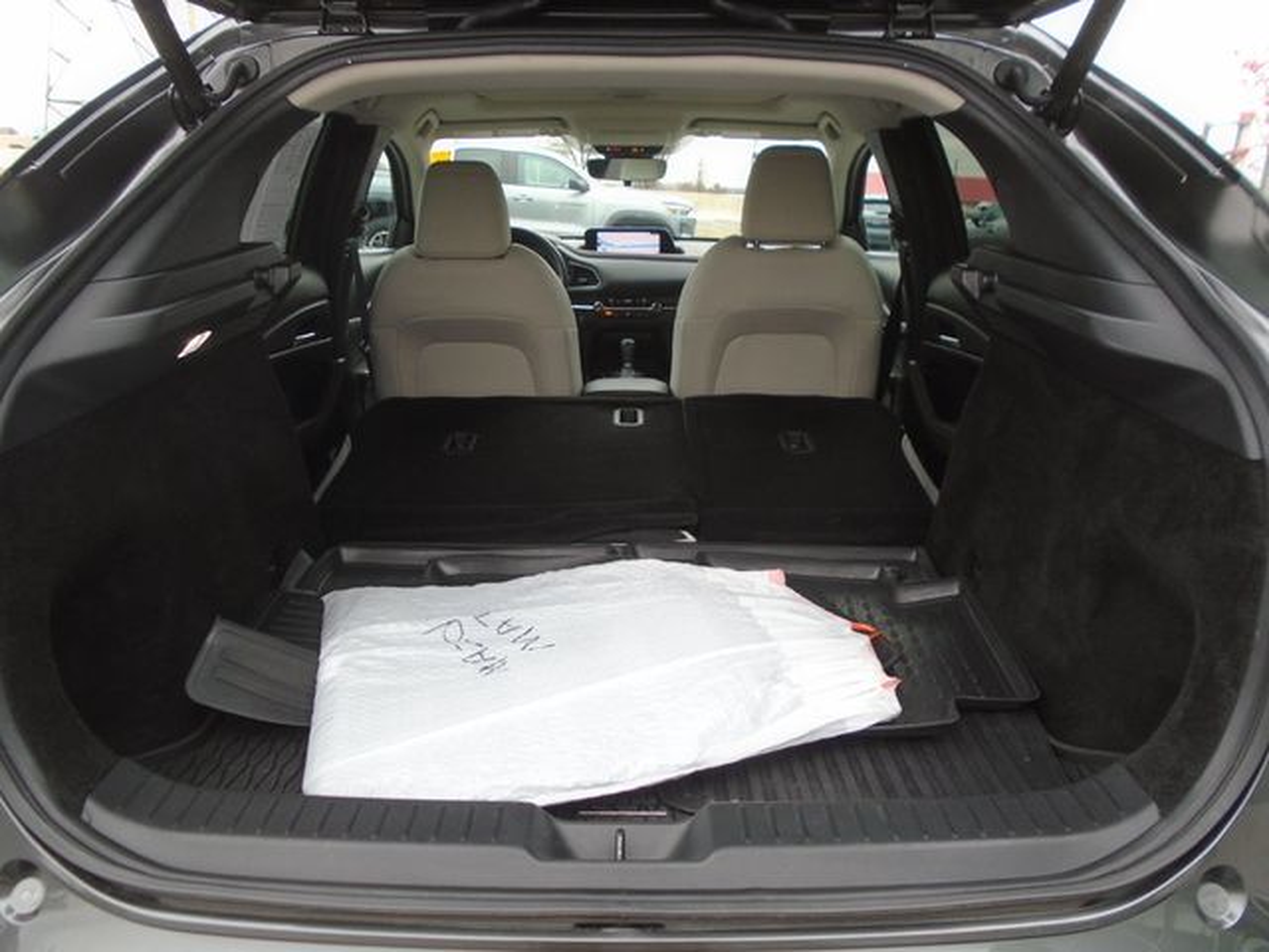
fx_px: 953
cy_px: 476
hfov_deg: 67.3
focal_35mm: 26
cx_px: 634
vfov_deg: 53.1
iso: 100
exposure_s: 1/50
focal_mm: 4.6
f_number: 3.2
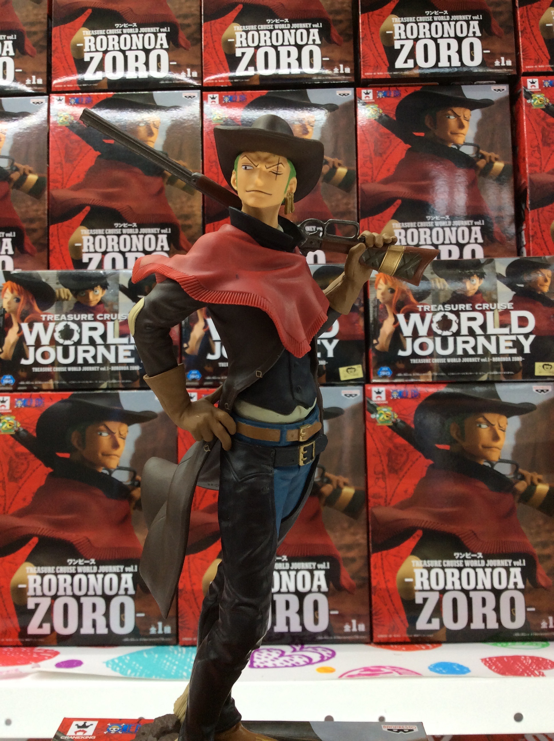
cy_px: 370
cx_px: 277
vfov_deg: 56.9
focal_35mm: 32
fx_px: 685
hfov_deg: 44.1
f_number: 2.4
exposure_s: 1/120
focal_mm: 3.3
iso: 50
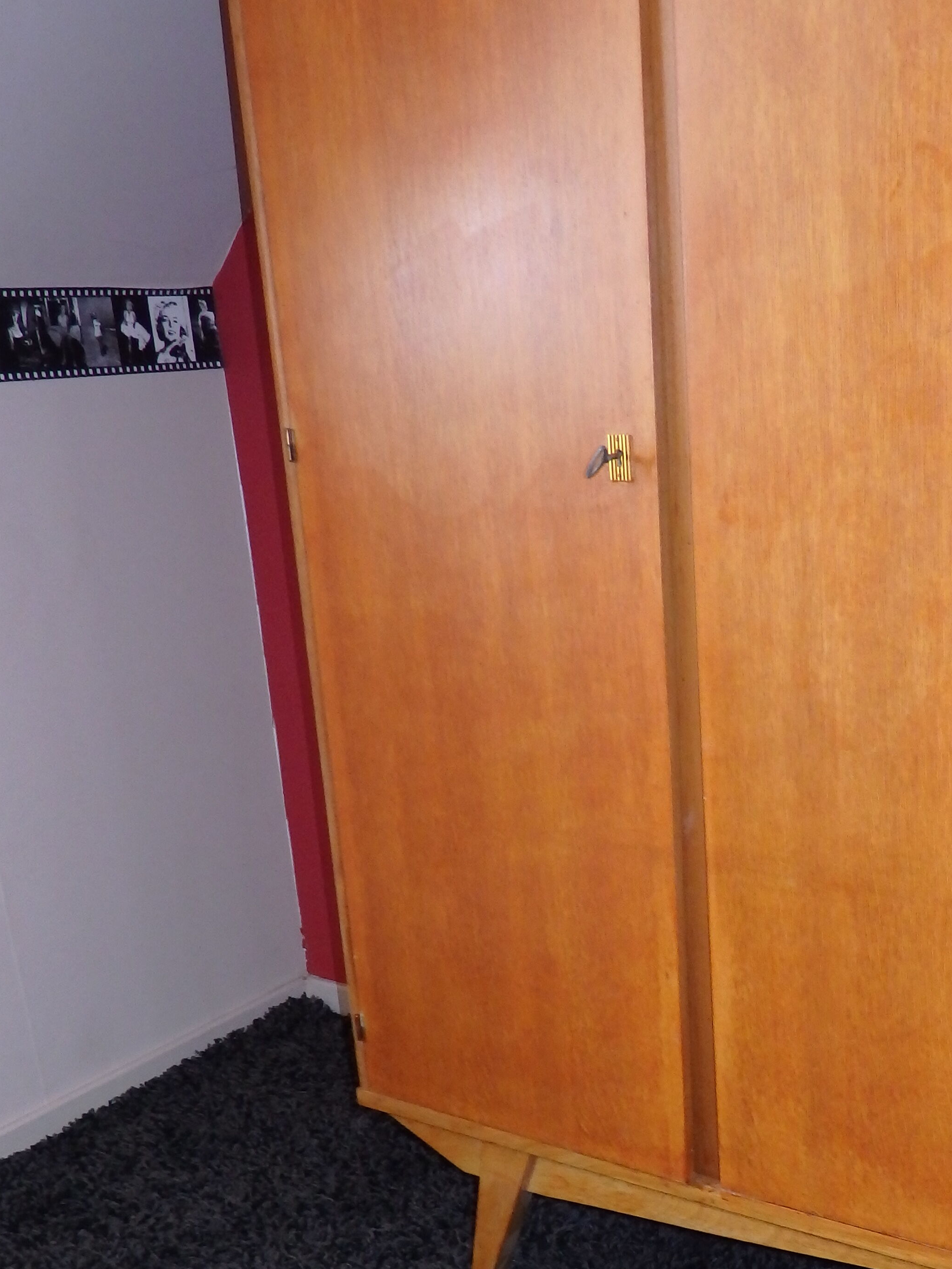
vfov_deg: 43.8
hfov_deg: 33.7
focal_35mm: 42
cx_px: 701
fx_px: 1540
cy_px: 903
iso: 400
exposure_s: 1/30
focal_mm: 4.5
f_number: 3
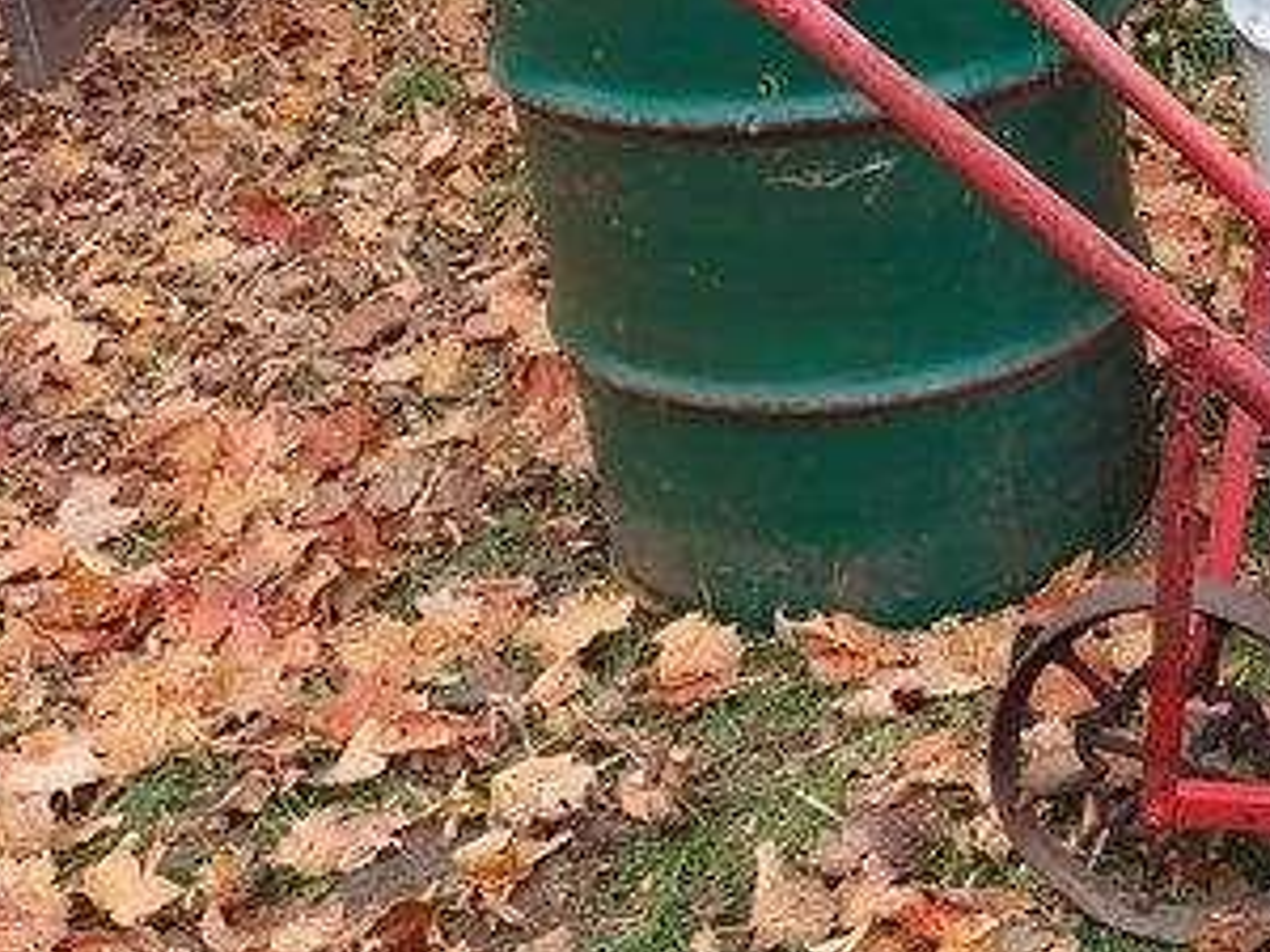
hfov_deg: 28.7
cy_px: 446
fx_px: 2311
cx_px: 1281
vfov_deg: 23.3
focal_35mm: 63
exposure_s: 1/100
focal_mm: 5.4
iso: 100
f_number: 3.2
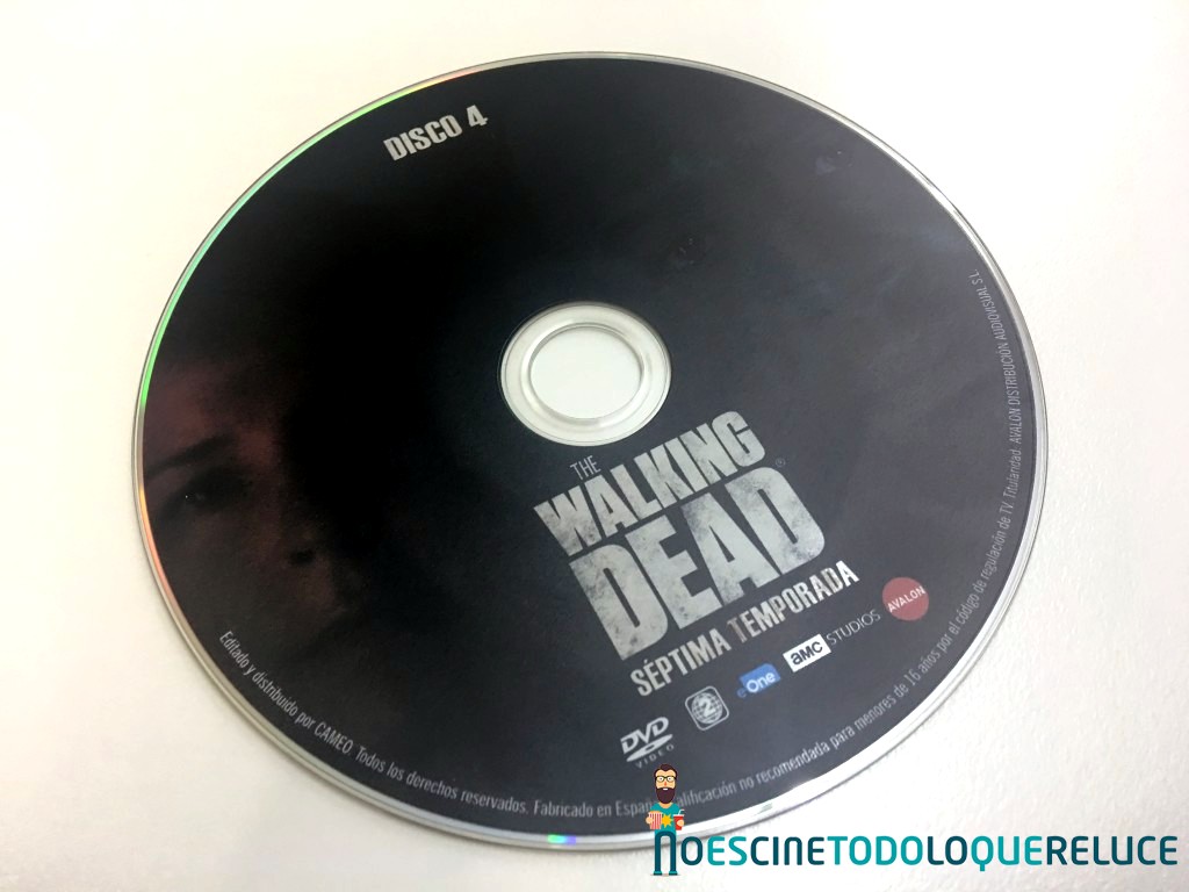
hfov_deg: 61.7
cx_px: 594
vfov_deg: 48.2
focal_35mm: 29
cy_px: 446
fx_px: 996
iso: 64
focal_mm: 4.15
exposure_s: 1/17
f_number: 2.2
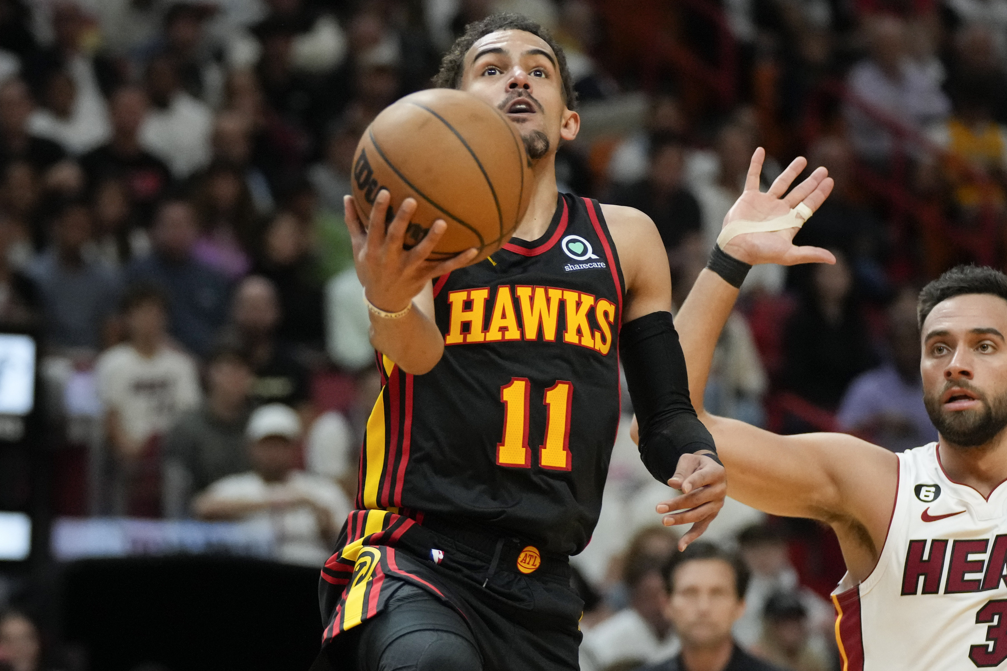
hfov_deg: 8.2
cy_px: 478
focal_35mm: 250
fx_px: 6993
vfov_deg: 5.5
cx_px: 394
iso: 5000
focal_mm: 129
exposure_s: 1/2000
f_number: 2.8
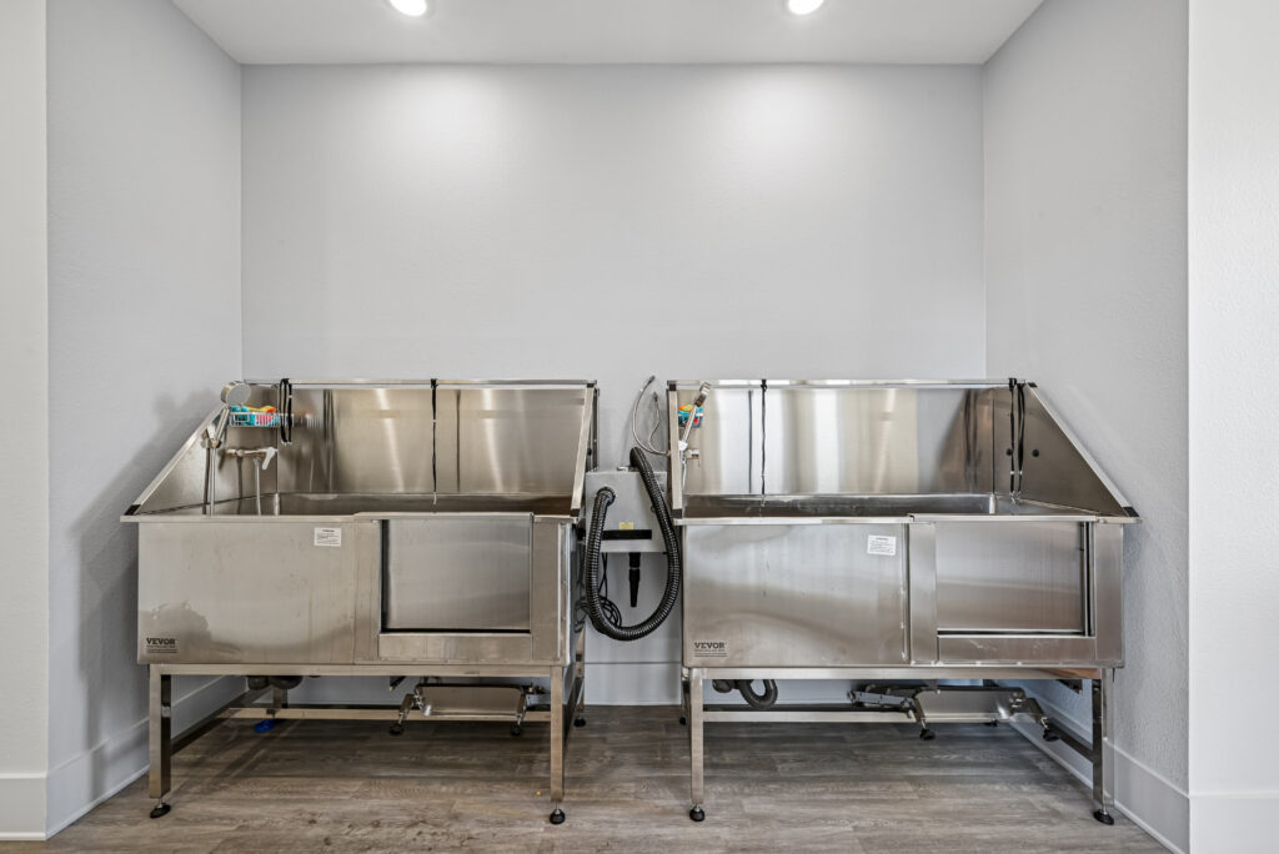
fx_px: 498
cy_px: 427
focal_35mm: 14
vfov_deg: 81.3
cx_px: 640
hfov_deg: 104.2
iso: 100
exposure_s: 1/4
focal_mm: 14
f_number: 11
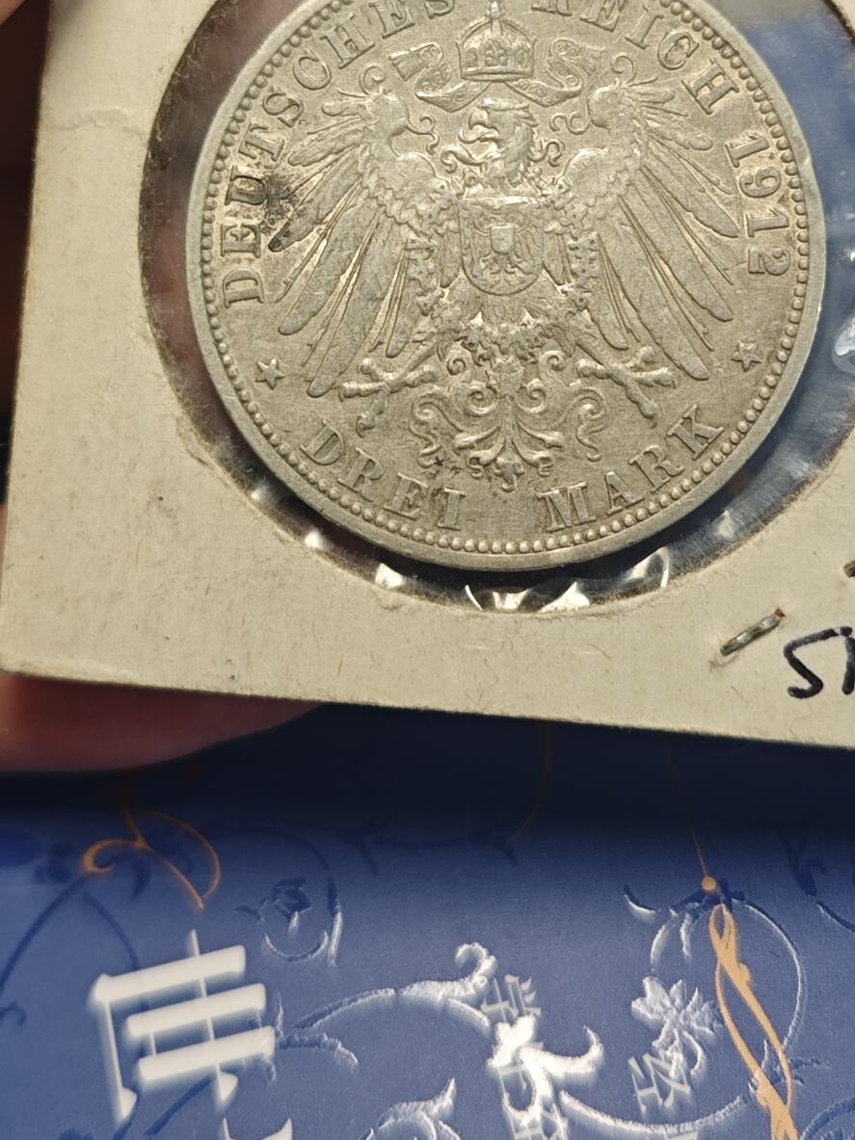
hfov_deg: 21.0
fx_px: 2306
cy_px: 337
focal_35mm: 70
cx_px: 450
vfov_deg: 27.5
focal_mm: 6.55
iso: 80
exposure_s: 1/100
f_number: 1.6
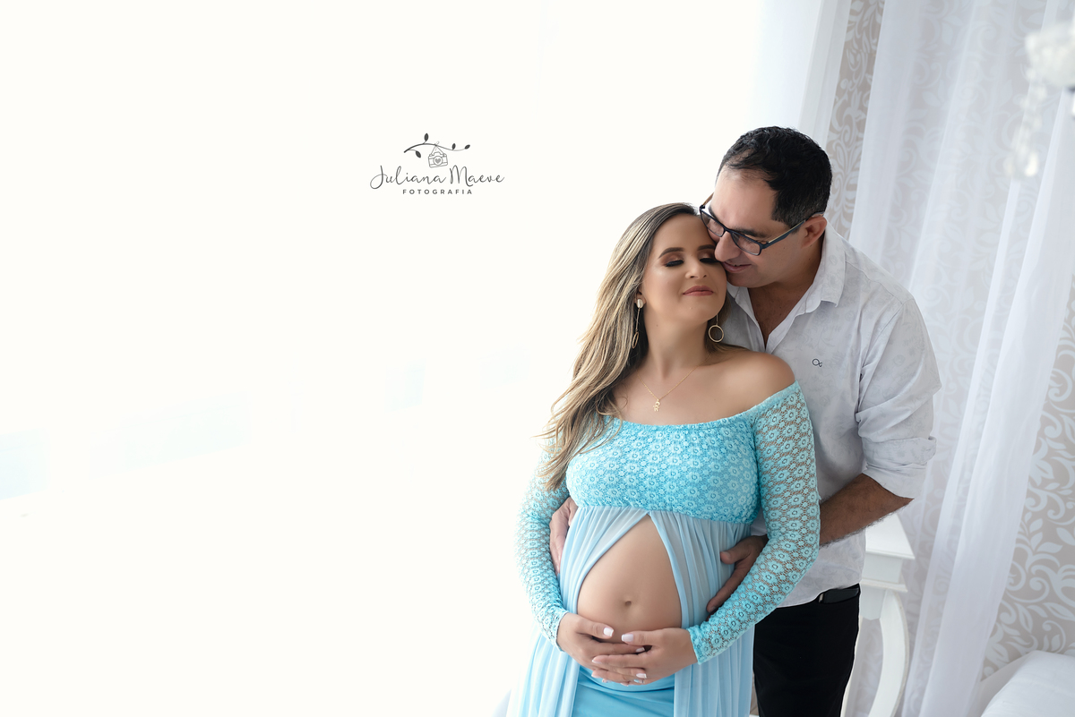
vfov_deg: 37.9
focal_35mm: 35
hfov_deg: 54.4
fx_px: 1045
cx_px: 538
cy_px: 358
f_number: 3.5
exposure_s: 1/100
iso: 200
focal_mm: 35
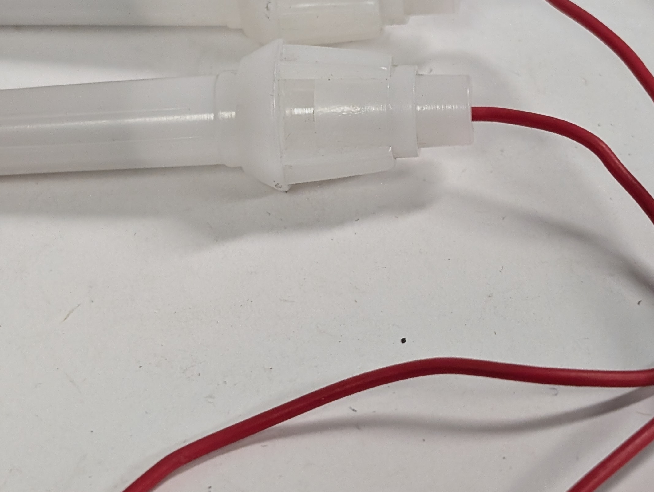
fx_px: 1778
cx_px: 346
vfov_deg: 15.7
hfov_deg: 20.8
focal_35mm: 94
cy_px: 137
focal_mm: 6.9
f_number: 1.68
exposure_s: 1/120
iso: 174
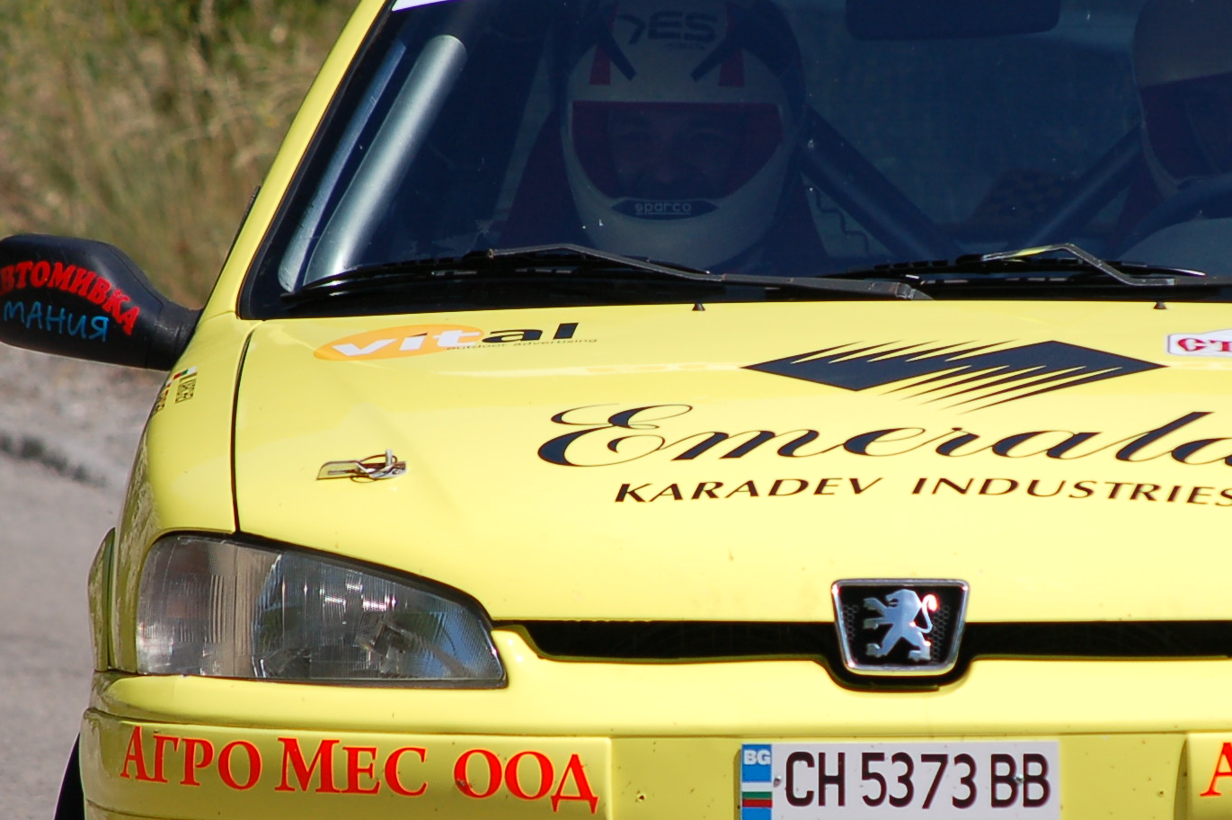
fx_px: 22501
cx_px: 908
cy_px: 562
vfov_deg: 2.1
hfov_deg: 3.1
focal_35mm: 658
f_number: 5.6
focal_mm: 200
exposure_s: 1/1000
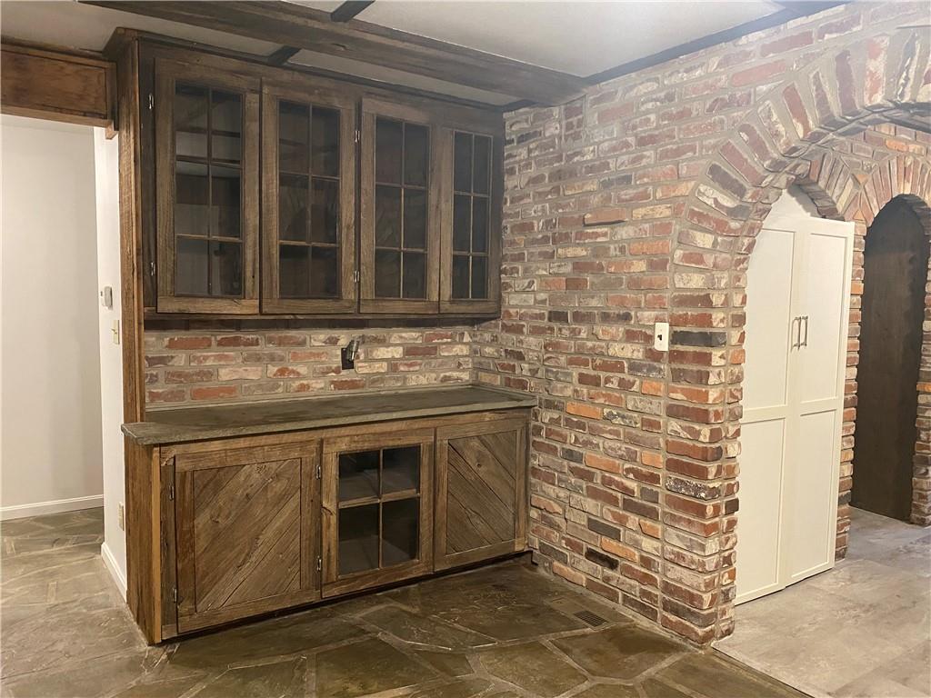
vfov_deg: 53.1
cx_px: 466
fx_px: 699
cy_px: 349
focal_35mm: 26
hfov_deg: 67.3
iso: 500
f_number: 1.8
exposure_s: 1/40
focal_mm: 4.25
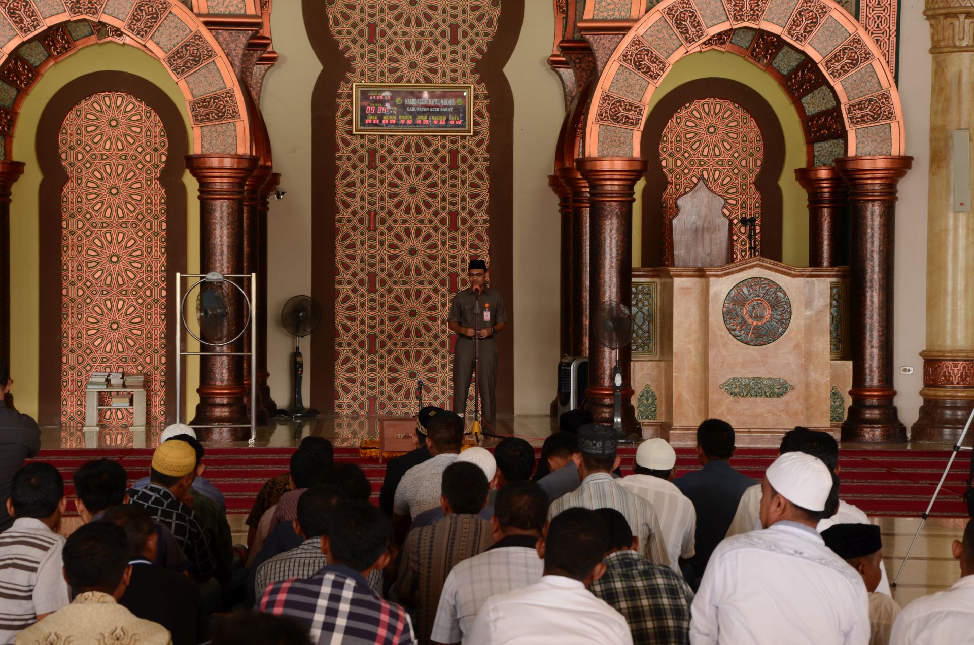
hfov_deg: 22.0
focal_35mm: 93
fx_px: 2511
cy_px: 322
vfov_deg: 14.6
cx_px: 487
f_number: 7.1
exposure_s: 1/10
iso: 200
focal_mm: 62
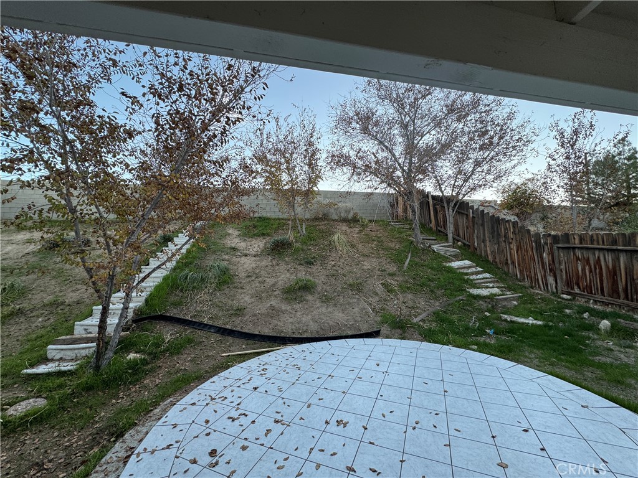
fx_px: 258
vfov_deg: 85.7
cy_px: 239
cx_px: 319
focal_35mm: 14
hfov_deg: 102.1
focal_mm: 2.22
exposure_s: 1/120
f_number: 2.2
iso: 100
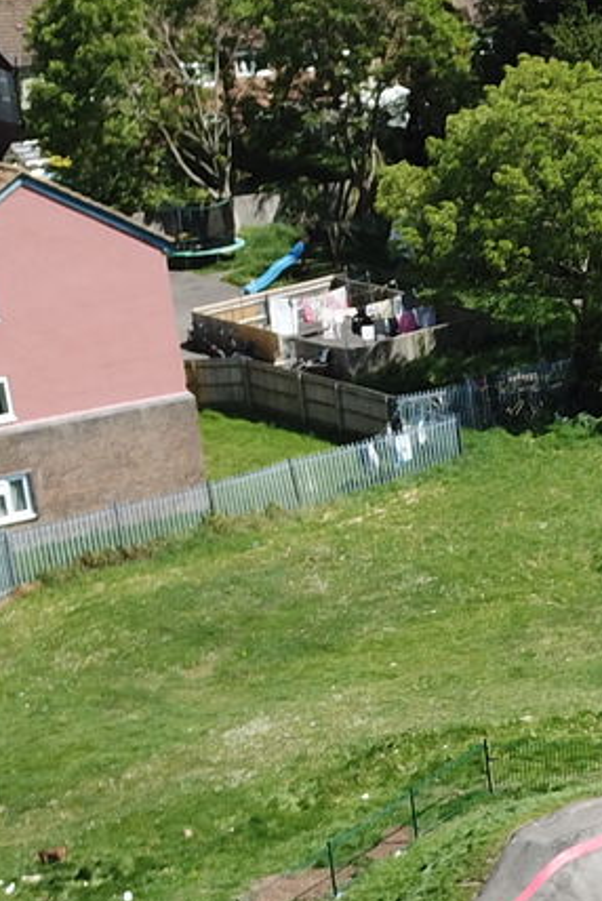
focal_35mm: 101
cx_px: 1396
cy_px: 779
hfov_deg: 11.5
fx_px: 2529
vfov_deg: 19.9
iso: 100
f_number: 2.2
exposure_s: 1/951
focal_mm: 4.73
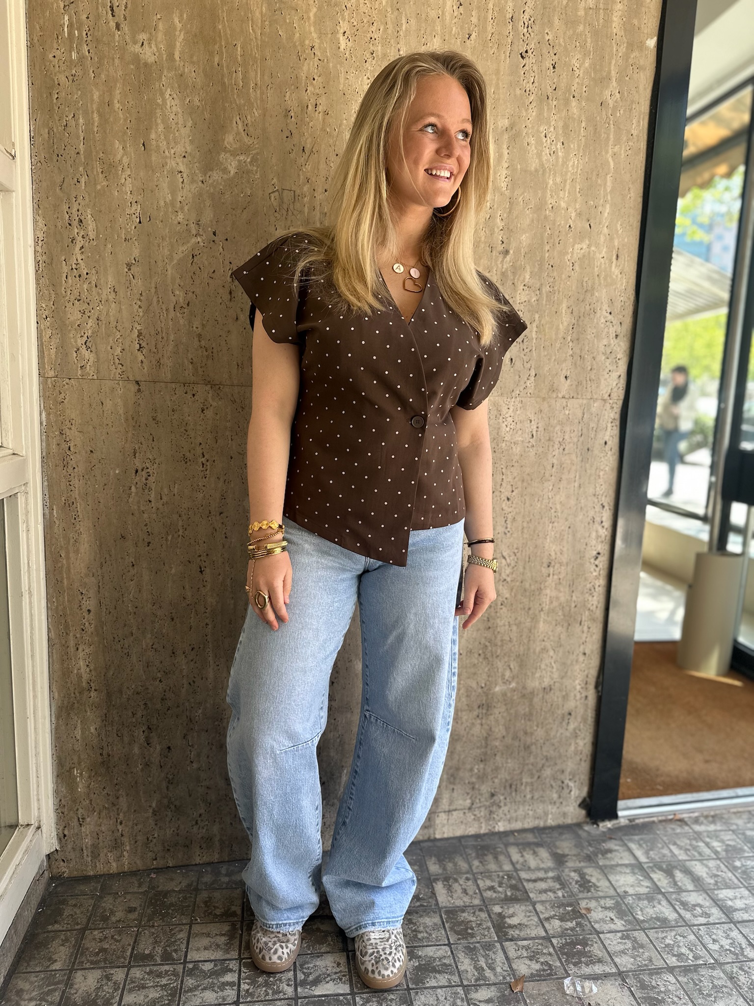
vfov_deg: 71.6
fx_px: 697
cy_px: 503
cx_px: 377
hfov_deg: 56.8
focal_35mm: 24
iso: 64
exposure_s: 1/227
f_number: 1.78
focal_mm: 6.86
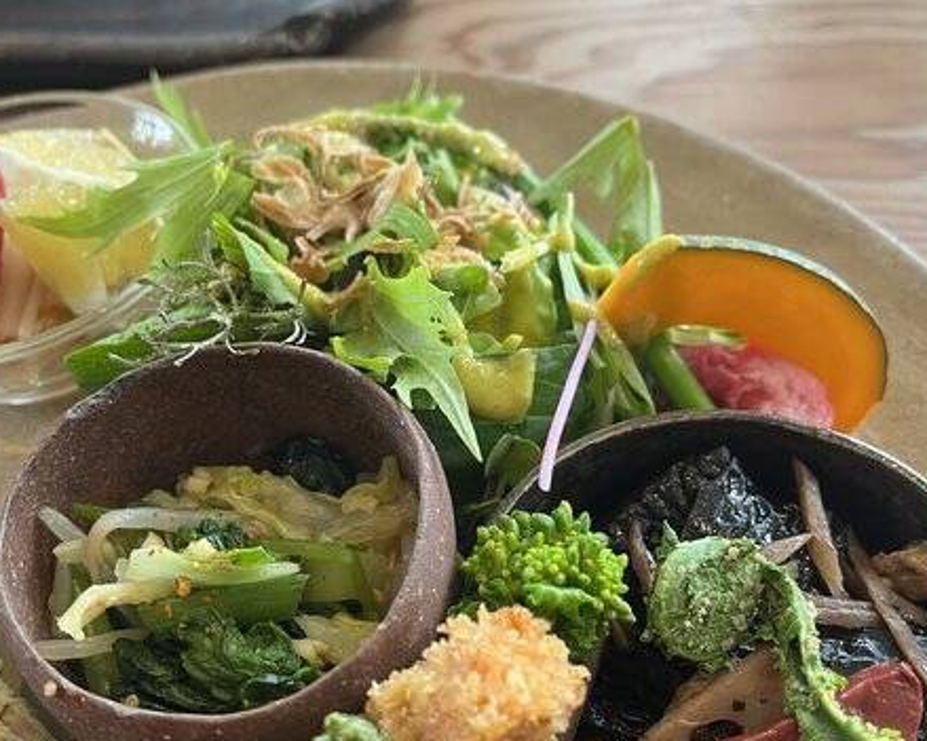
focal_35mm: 37
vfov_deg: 40.0
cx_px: 410
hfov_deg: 49.0
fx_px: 1015
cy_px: 437
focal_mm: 5.1
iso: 100
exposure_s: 1/60
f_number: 1.6
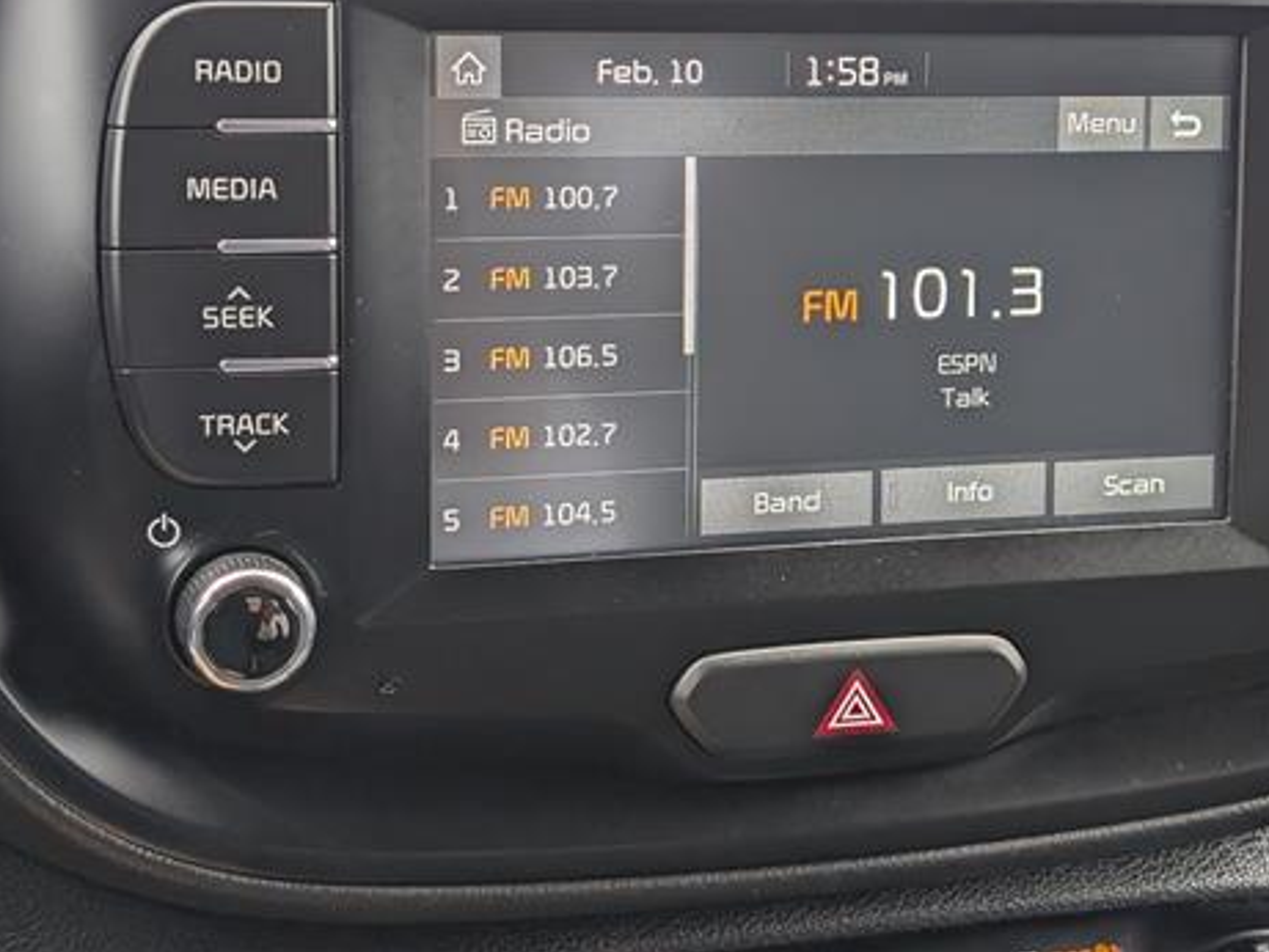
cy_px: 294
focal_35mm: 68
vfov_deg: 21.5
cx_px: 856
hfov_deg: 28.4
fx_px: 2493
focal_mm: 6.9
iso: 42
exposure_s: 1/99
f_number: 1.68
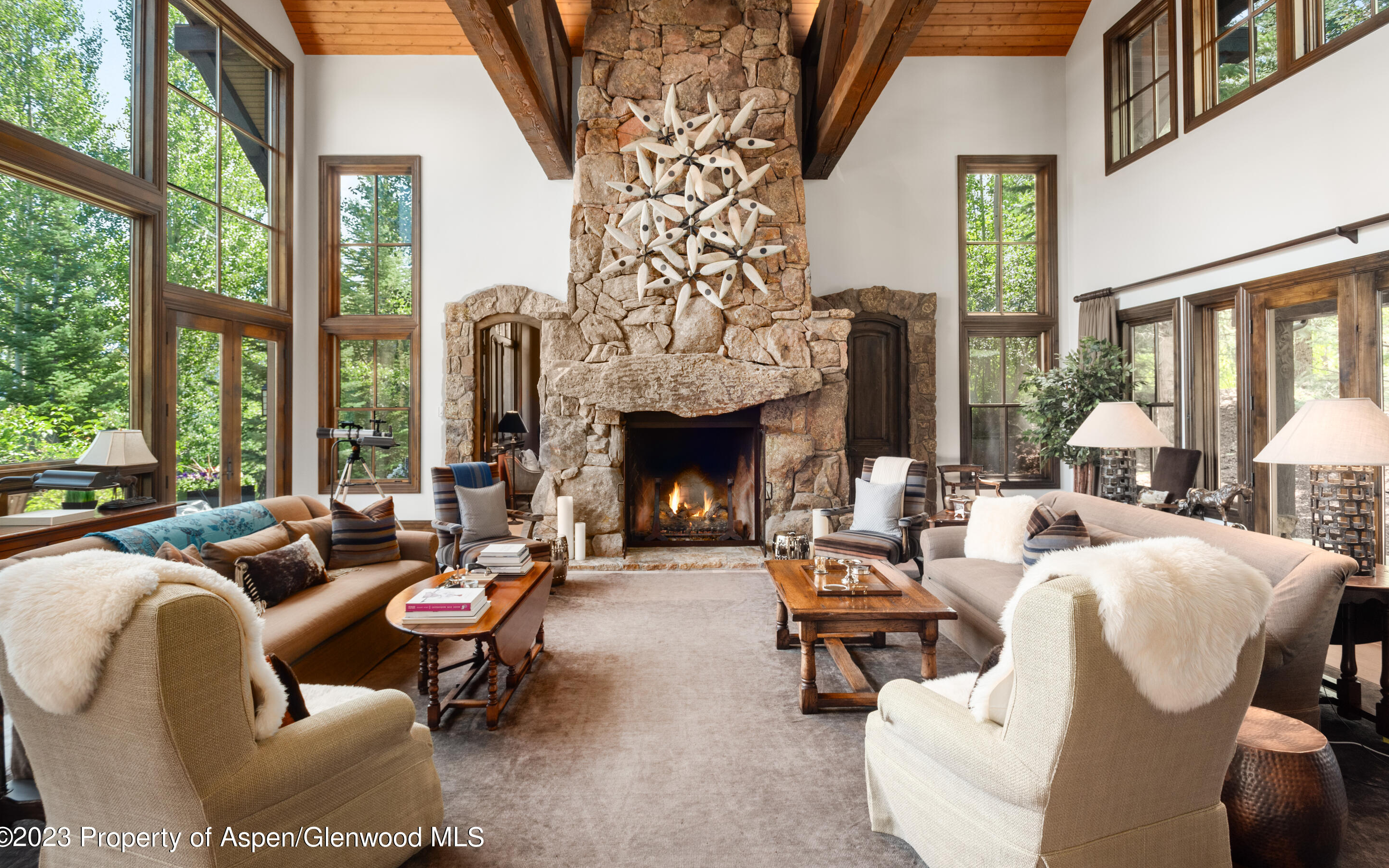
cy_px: 402
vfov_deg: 59.6
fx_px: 757
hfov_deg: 85.1
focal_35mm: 20
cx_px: 707
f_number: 7.1
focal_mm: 19
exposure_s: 1/13
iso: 800
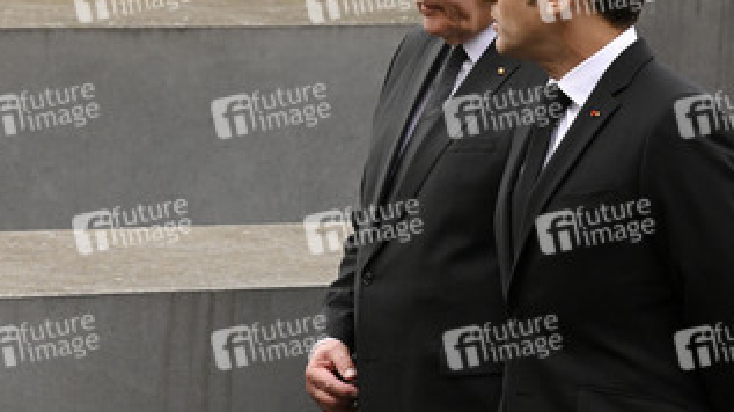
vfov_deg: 4.1
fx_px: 5797
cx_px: 302
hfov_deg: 7.2
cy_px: 169
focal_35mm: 298
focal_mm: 200
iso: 5000
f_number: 13
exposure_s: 1/2000
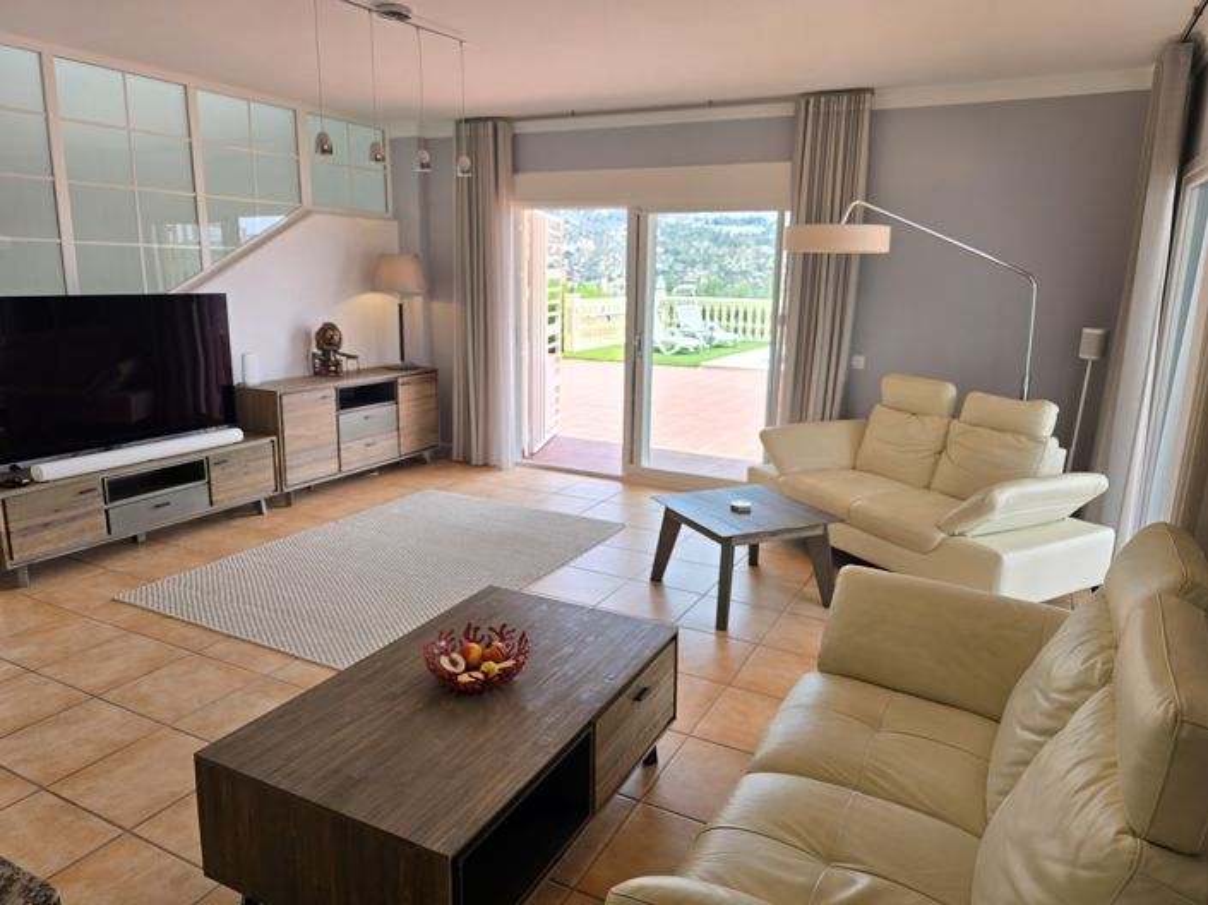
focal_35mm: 23
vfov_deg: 58.8
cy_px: 452
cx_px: 604
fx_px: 802
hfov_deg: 74.0
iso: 16
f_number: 1.7
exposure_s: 1/100
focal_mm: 6.3
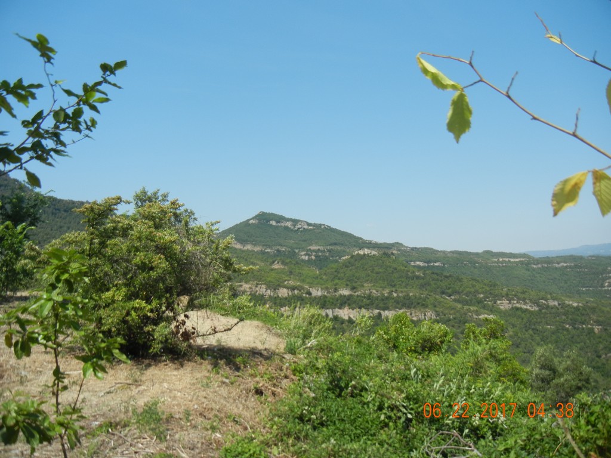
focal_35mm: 30
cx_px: 306
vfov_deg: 46.8
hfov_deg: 60.0
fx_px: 530
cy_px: 229
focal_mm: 5.4
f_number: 7
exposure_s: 1/369
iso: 160
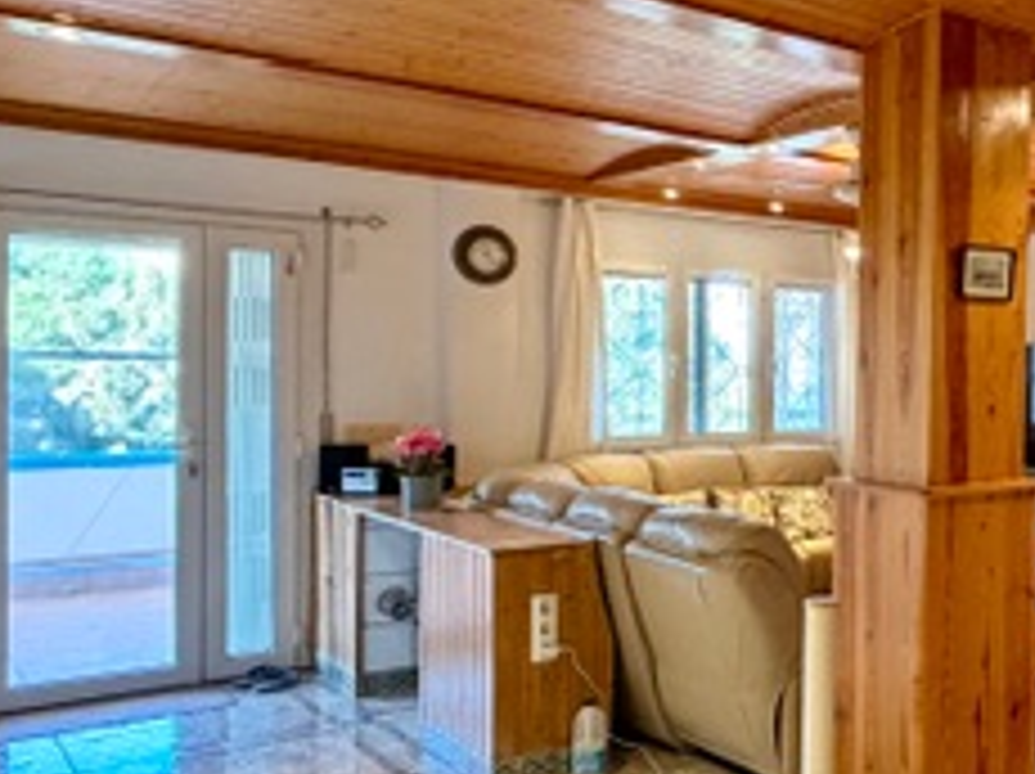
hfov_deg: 40.4
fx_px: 1165
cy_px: 387
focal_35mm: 39
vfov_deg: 36.8
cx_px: 1089
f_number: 2.2
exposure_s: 1/50
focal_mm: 2.22
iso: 500
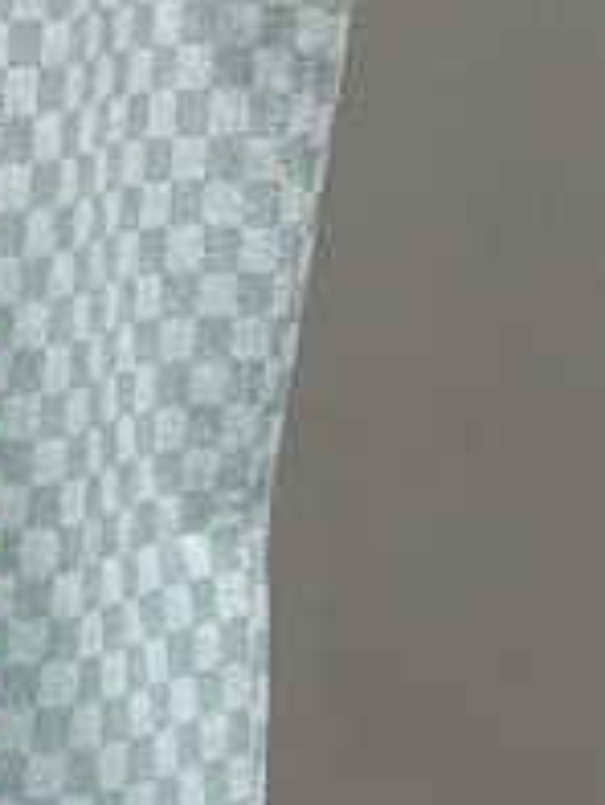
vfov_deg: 5.6
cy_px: -625
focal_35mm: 350
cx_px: 450
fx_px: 8147
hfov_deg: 4.3
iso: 80
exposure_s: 1/317
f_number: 1.78
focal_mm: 6.86
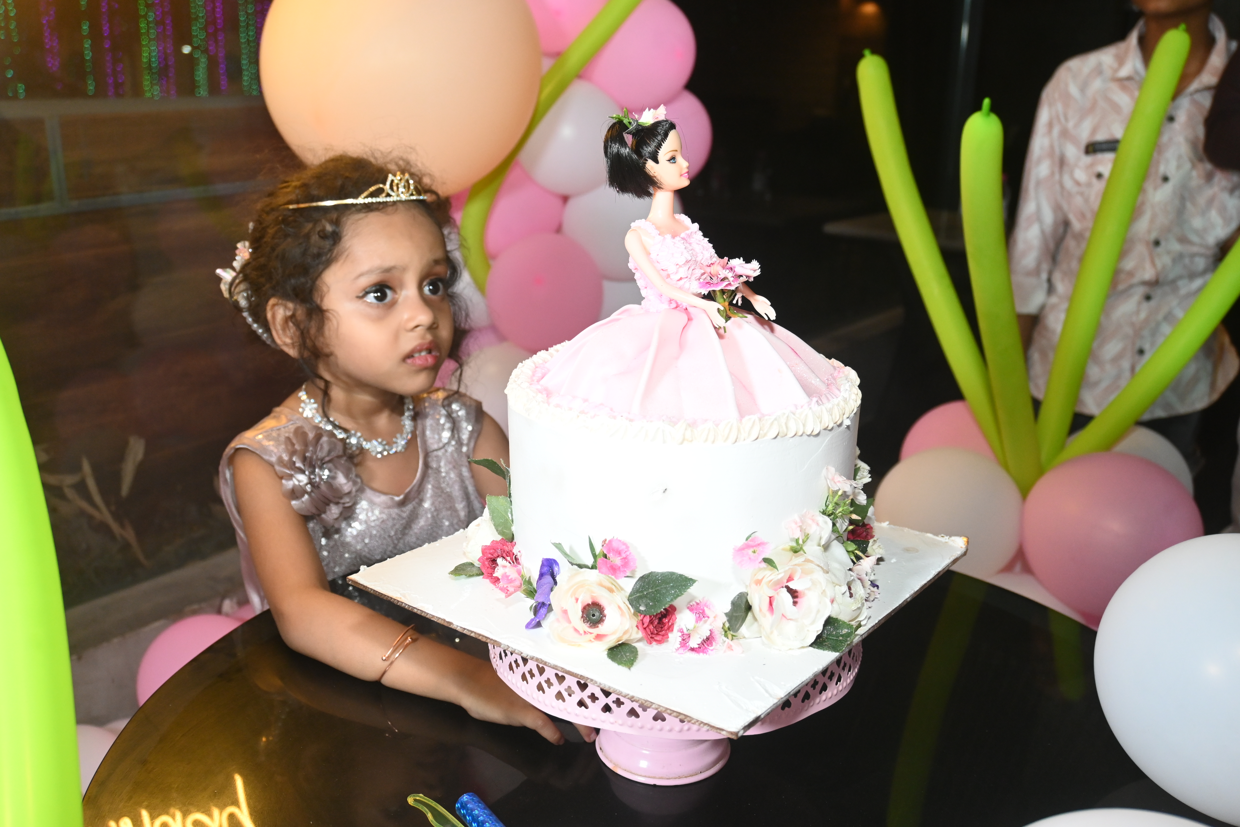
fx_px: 1162
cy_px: 414
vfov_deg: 39.1
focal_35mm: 34
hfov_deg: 56.1
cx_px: 620
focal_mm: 22.5
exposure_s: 1/125
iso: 1100
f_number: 4
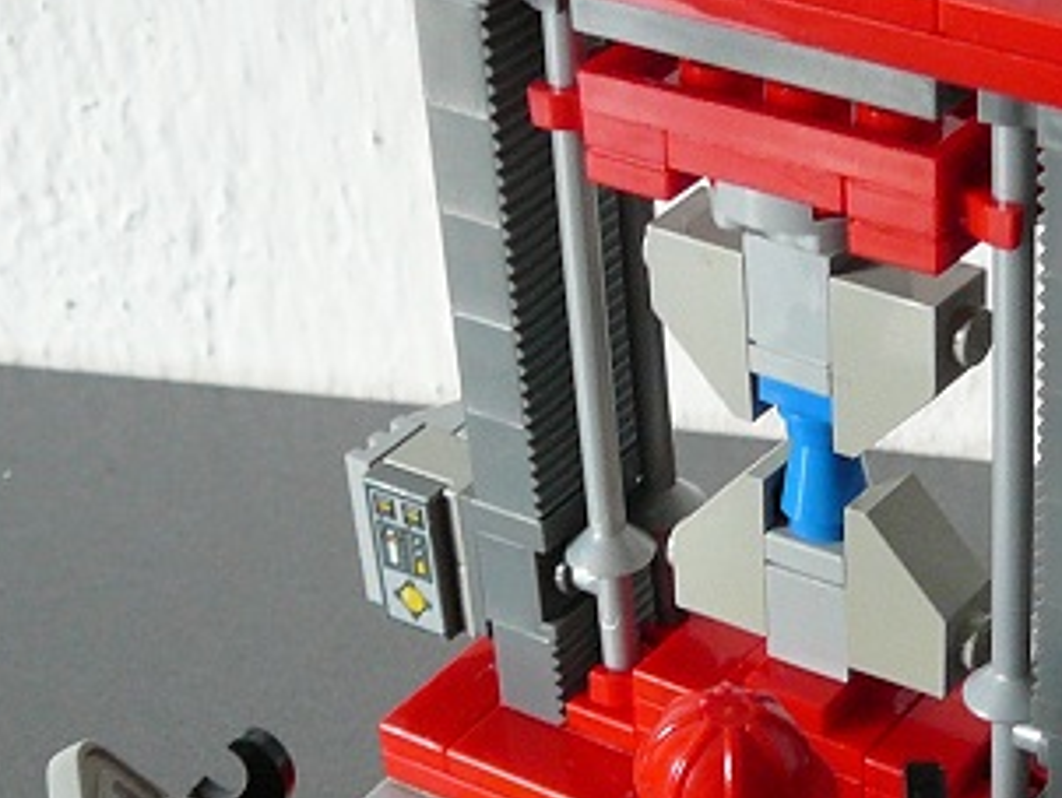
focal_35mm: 89
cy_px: 664
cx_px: 914
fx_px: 2733
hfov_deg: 21.6
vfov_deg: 16.5
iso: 200
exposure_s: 1/15
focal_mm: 5.2
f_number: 2.8
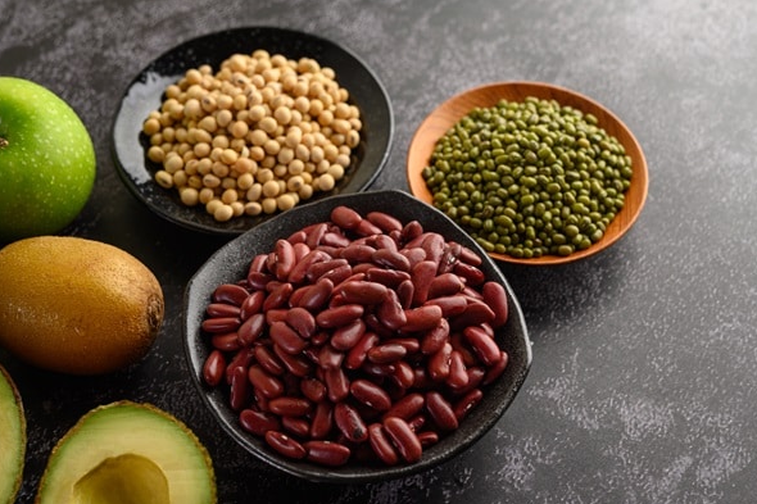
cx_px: 376
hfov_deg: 32.9
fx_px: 1282
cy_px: 253
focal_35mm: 61
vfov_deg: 22.2
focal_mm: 60
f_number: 8
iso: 100
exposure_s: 1/125
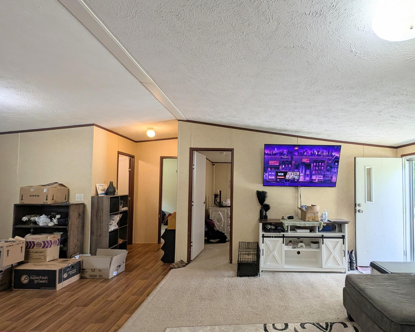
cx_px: 252
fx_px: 197
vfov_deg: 80.2
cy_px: 179
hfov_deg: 91.7
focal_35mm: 16
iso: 51
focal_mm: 2.23
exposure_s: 1/120
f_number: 1.95
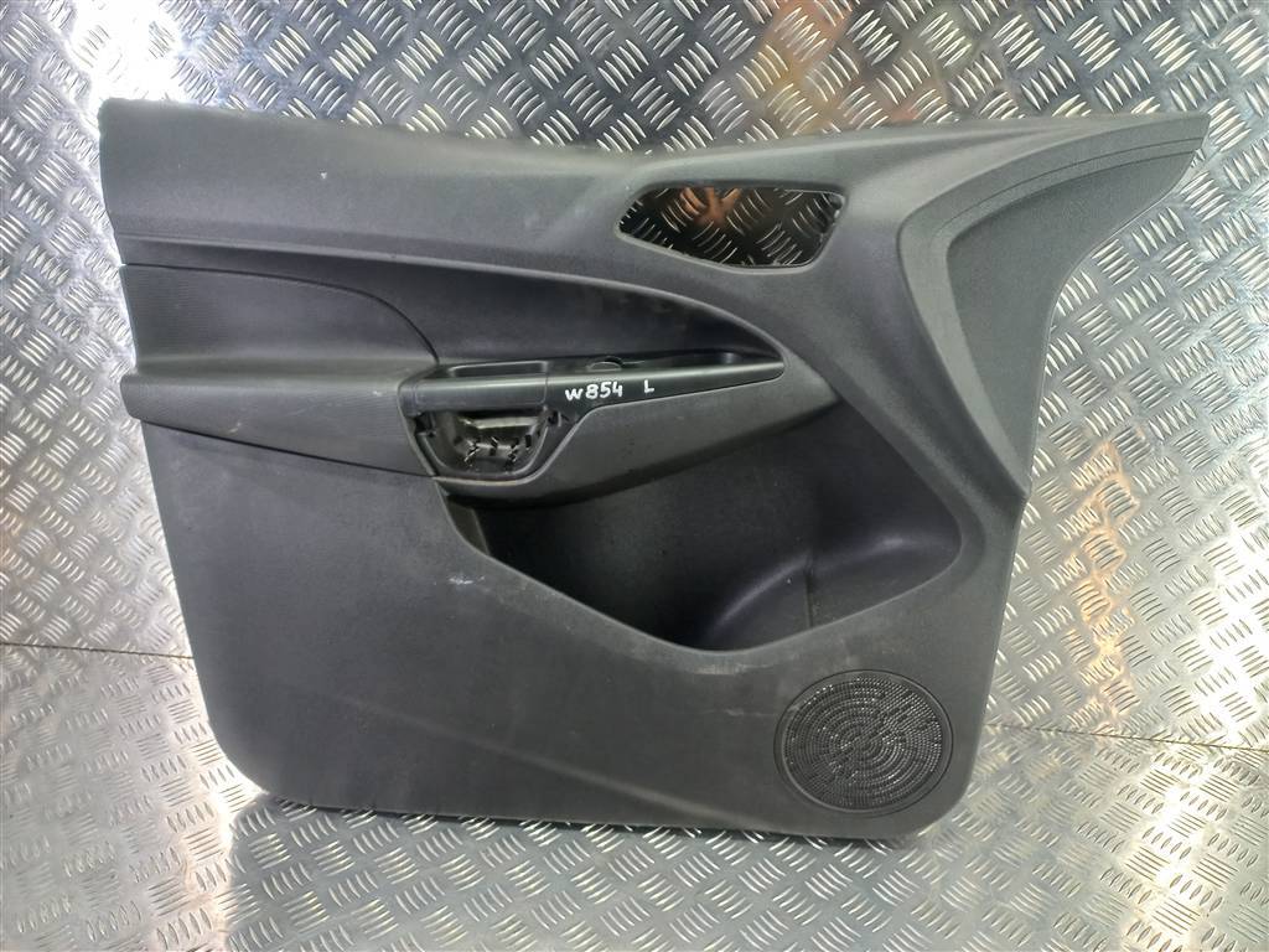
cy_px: 476
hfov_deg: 69.4
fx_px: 916
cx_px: 634
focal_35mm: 25
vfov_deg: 54.9
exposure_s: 1/50
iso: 160
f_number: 1.8
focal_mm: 4.6
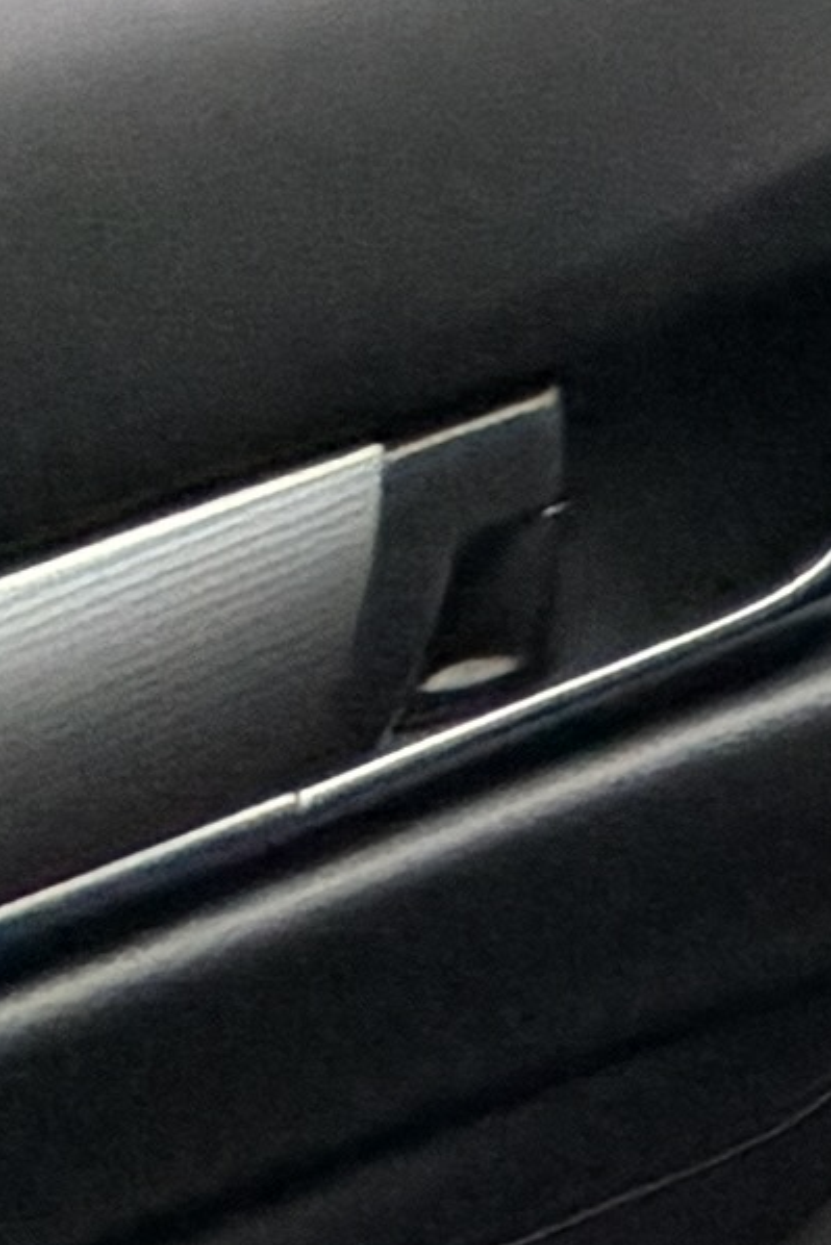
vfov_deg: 13.1
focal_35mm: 139
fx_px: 4810
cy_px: -1093
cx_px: 5105
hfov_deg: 5.1
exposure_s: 1/121
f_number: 2.2
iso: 160
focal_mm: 2.22
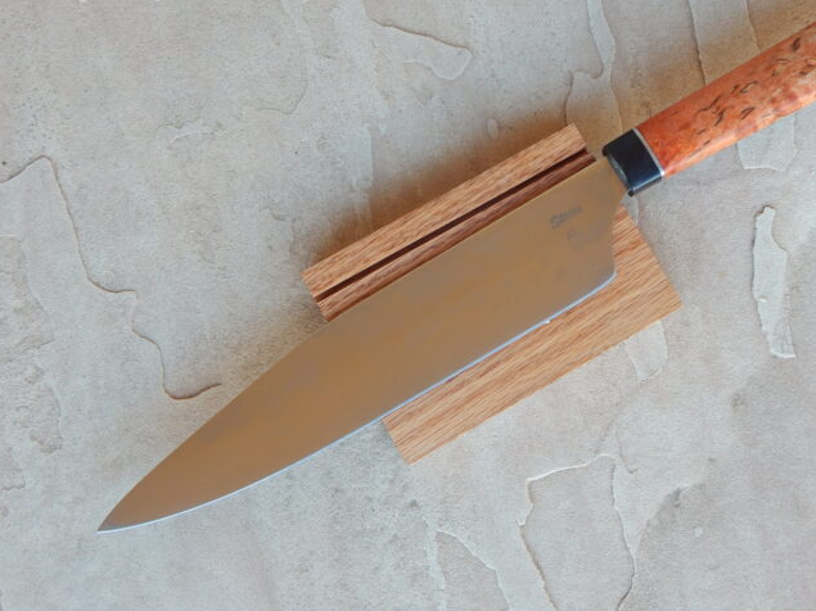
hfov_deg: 36.7
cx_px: 484
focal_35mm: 52
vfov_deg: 28.0
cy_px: 262
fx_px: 1226
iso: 125
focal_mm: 7.7
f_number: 3.6
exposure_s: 1/40
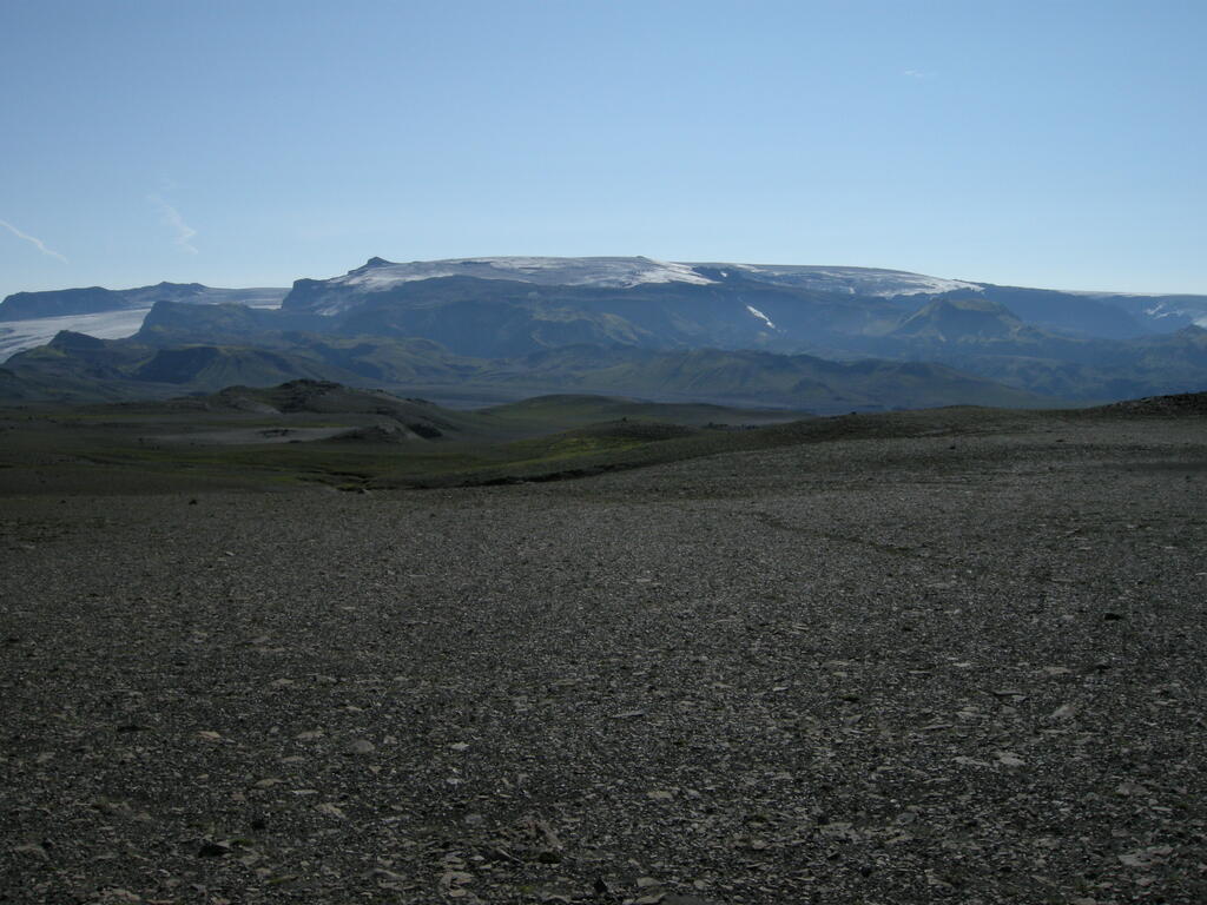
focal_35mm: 35
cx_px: 604
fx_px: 1220
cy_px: 452
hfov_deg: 52.6
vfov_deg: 40.7
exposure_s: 1/541
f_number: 7.6
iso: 100
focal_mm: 7.5
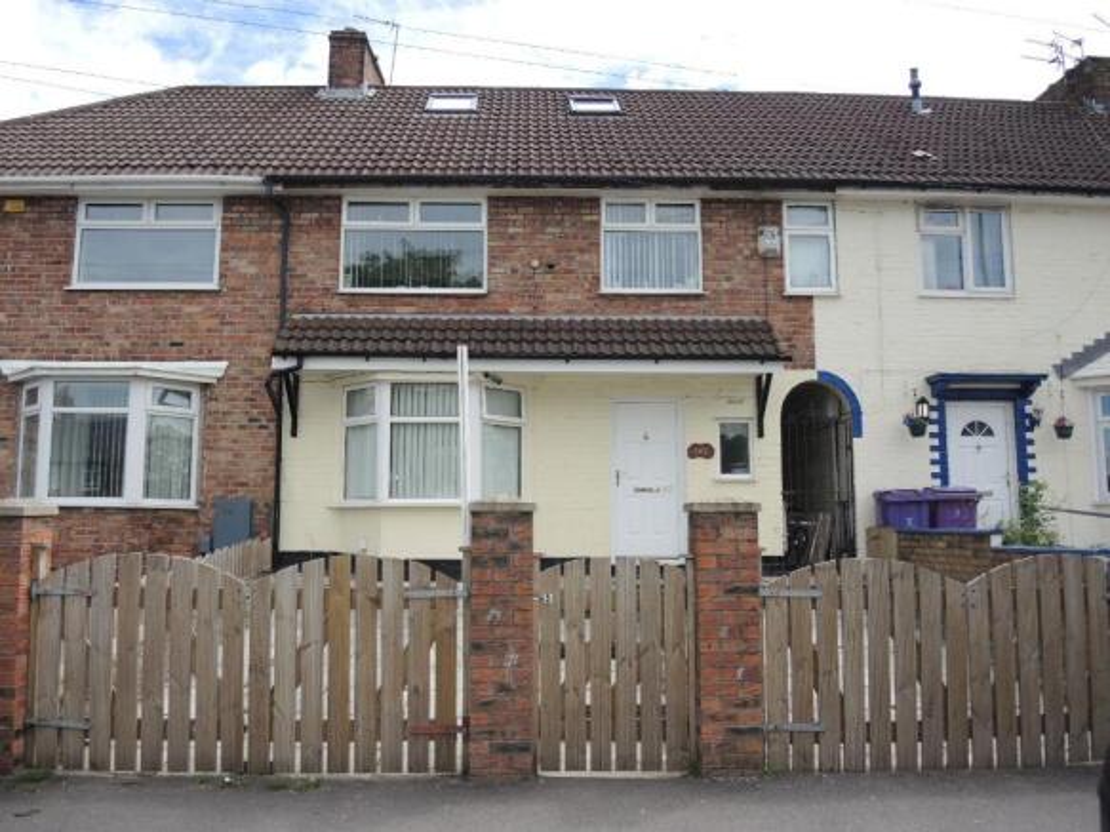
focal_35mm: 28
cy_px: 416
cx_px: 555
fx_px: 898
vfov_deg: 49.7
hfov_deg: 63.5
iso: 110
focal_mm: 6
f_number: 2.2
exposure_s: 1/2000
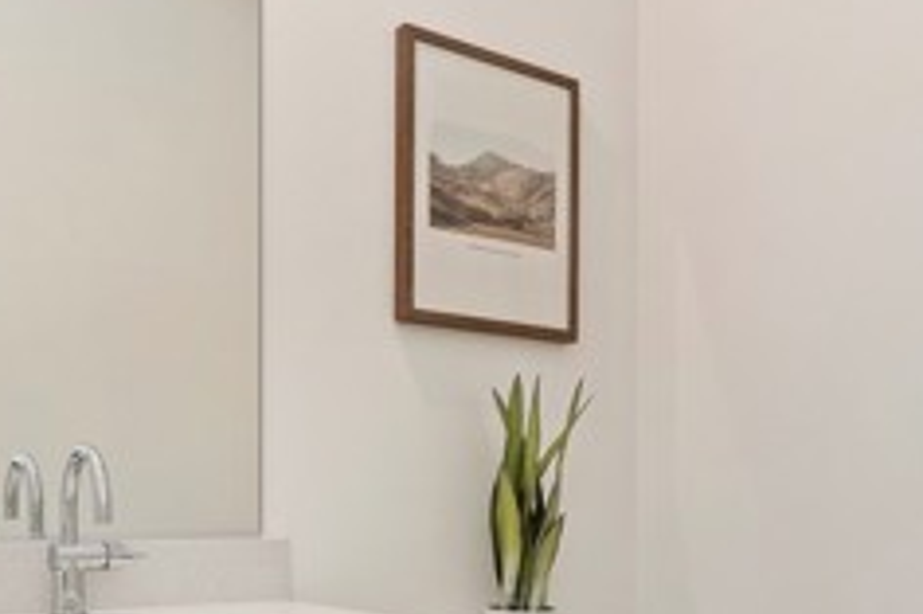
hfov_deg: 50.7
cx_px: 446
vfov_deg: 33.5
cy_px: 528
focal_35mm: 38
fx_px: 974
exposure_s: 1/5
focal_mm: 14
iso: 500
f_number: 10
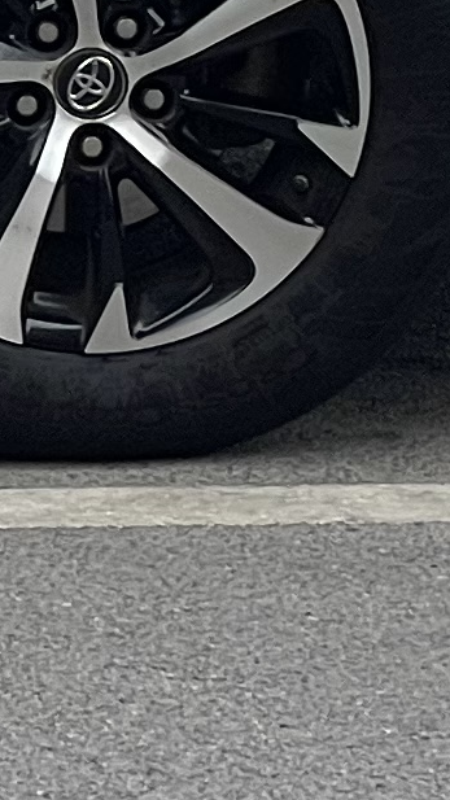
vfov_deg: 5.8
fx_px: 7850
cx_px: -1474
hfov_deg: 3.1
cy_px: -420
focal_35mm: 370
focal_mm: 6
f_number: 2
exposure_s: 1/421
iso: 25
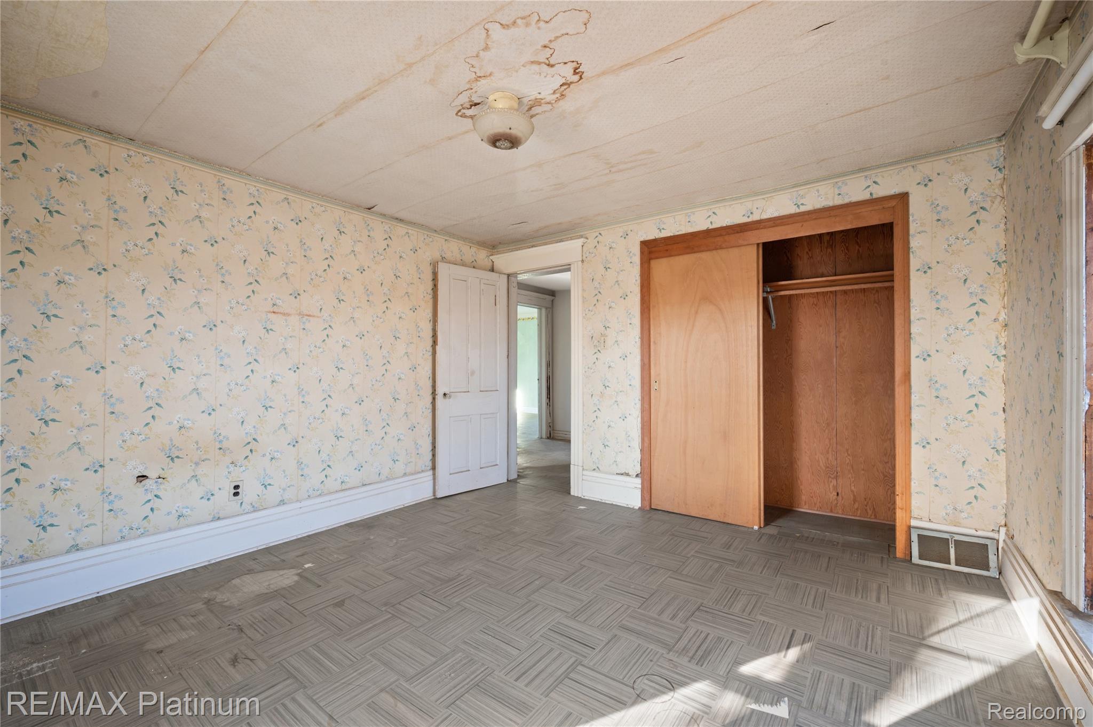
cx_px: 546
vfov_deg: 81.1
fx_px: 425
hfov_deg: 104.3
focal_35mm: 14
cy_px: 364
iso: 100
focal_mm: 14
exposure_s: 2.5
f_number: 11
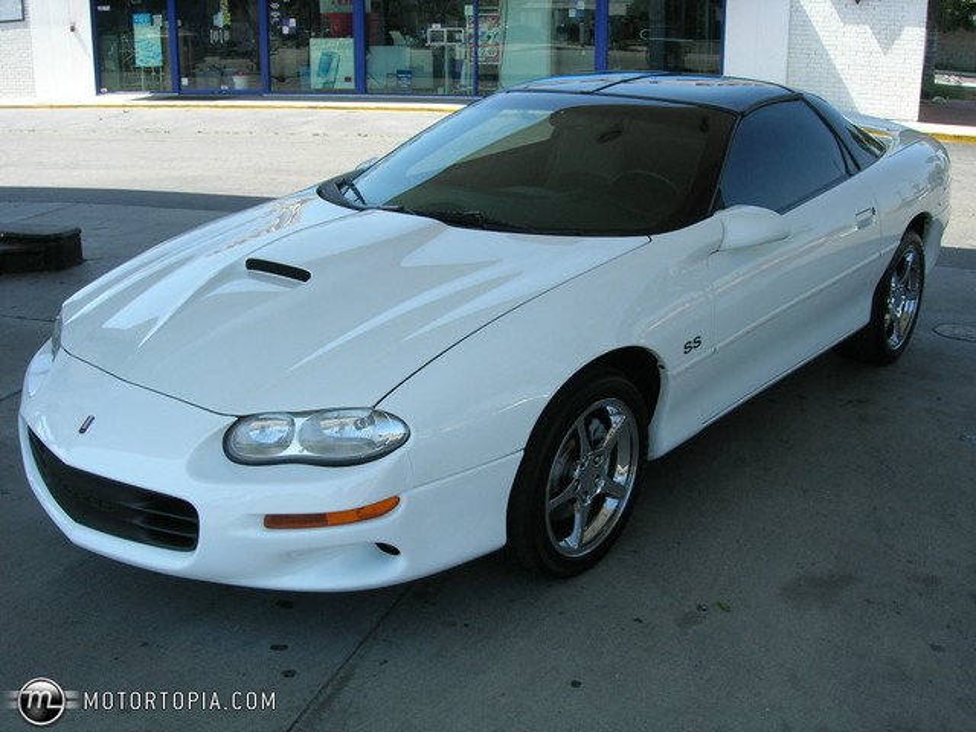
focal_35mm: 38
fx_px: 1071
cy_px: 366
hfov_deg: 49.0
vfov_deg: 37.7
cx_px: 488
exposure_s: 1/240
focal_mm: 7.8
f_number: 4.8
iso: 64
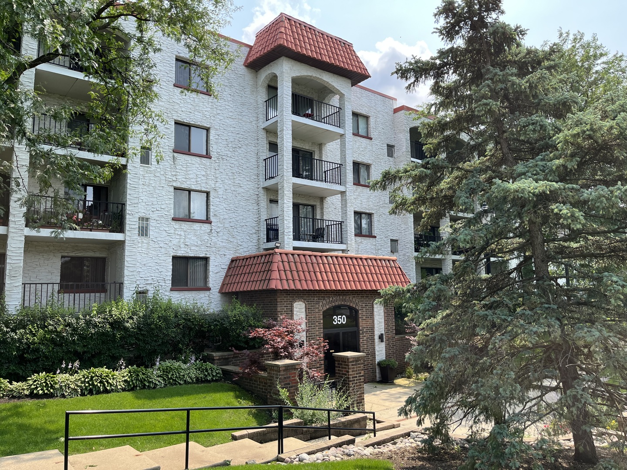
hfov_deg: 67.3
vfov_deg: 53.1
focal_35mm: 26
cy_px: 235
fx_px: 471
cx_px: 314
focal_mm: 5.1
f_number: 1.6
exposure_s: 1/1309
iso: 50
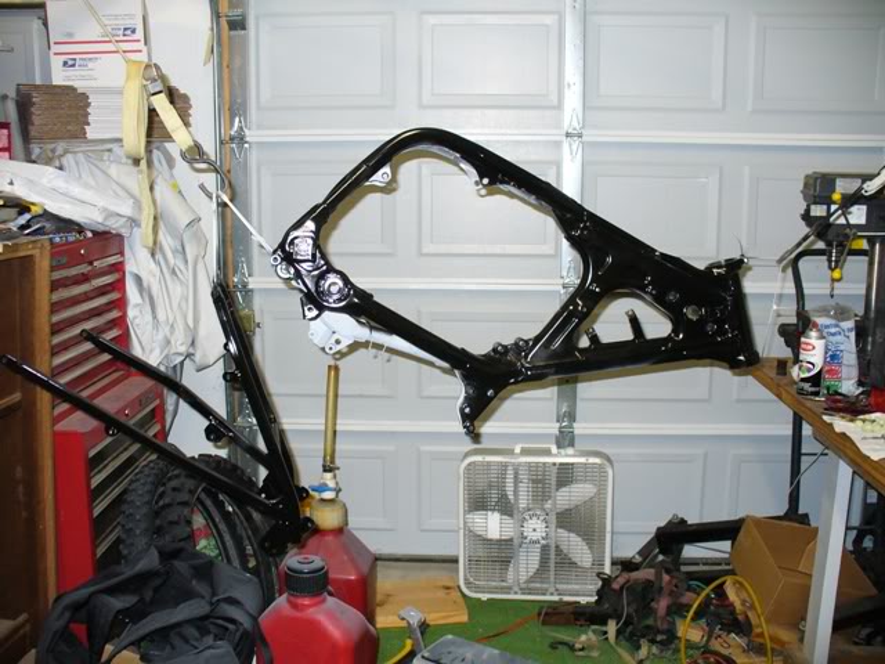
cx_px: 442
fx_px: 946
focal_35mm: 37
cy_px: 332
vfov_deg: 38.7
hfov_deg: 50.1
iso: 200
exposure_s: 1/30
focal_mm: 6.1
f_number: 2.8
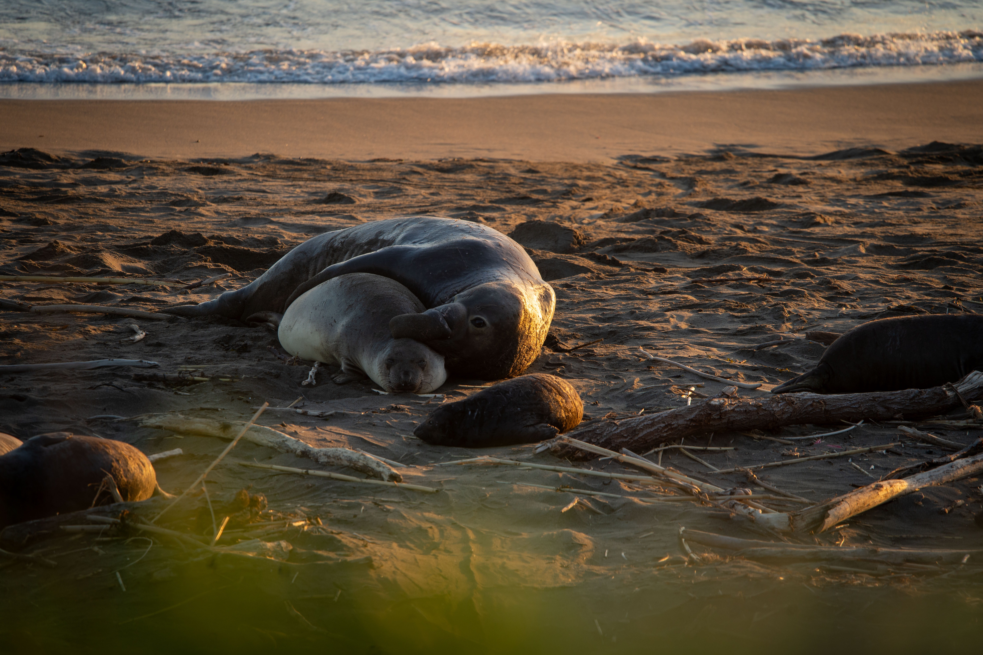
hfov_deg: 13.7
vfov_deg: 9.1
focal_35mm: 150
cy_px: 328
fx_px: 4096
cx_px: 492
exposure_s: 1/125
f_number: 5
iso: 200
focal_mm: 150
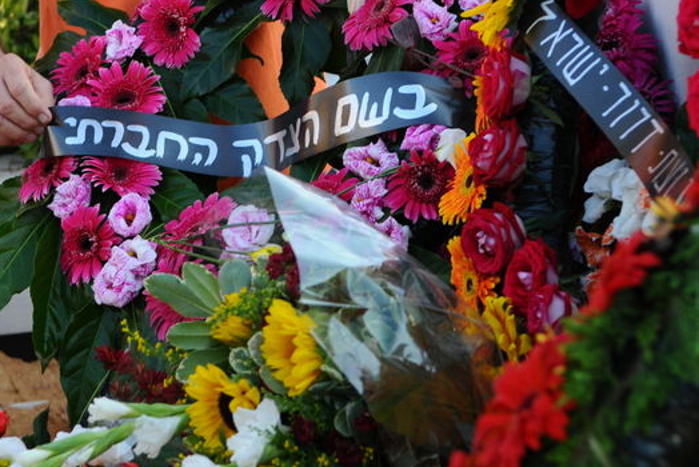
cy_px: 116
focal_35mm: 126
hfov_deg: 16.3
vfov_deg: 10.9
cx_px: 261
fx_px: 2443
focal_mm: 55
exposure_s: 1/200
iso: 200
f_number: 5
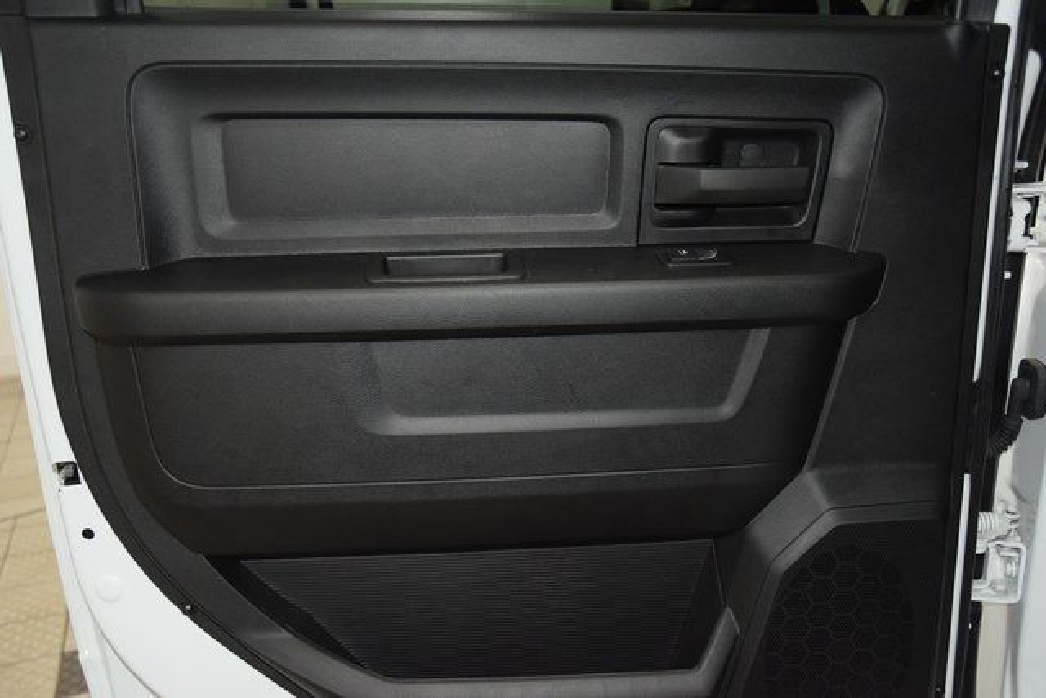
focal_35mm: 36
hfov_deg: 53.1
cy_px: 349
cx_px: 523
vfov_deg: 36.9
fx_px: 1046
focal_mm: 24
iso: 1800
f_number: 3.8
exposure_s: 1/125
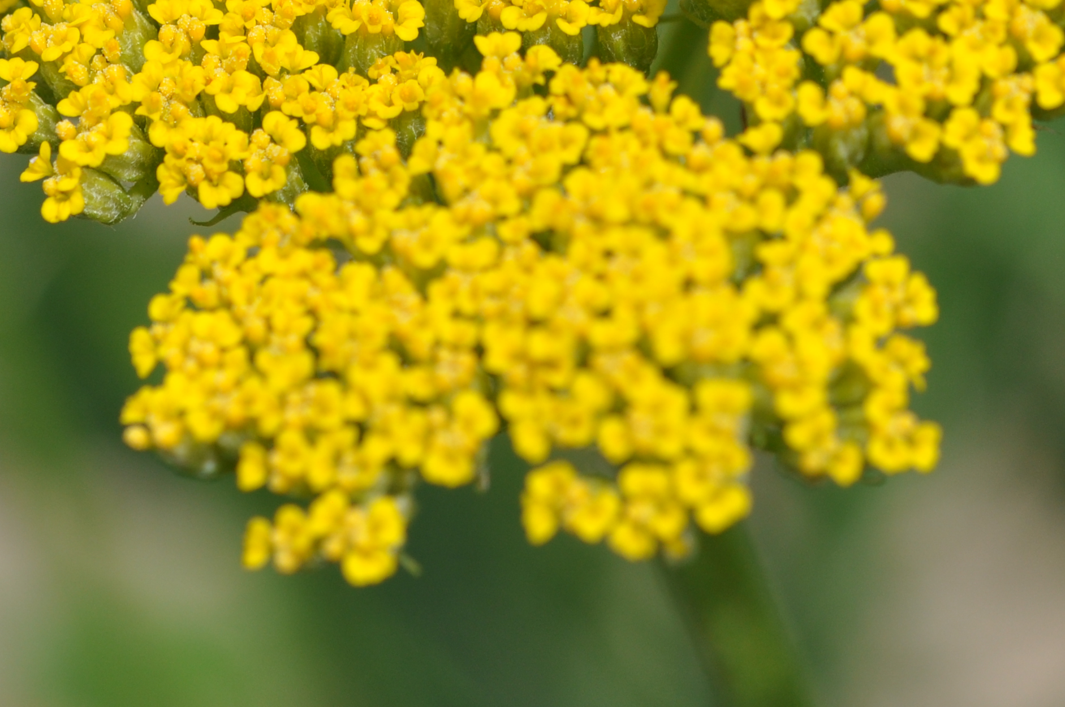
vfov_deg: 6.7
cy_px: -40
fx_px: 6056
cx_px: 581
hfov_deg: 10.0
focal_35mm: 205
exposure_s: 1/500
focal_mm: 60
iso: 200
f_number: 8
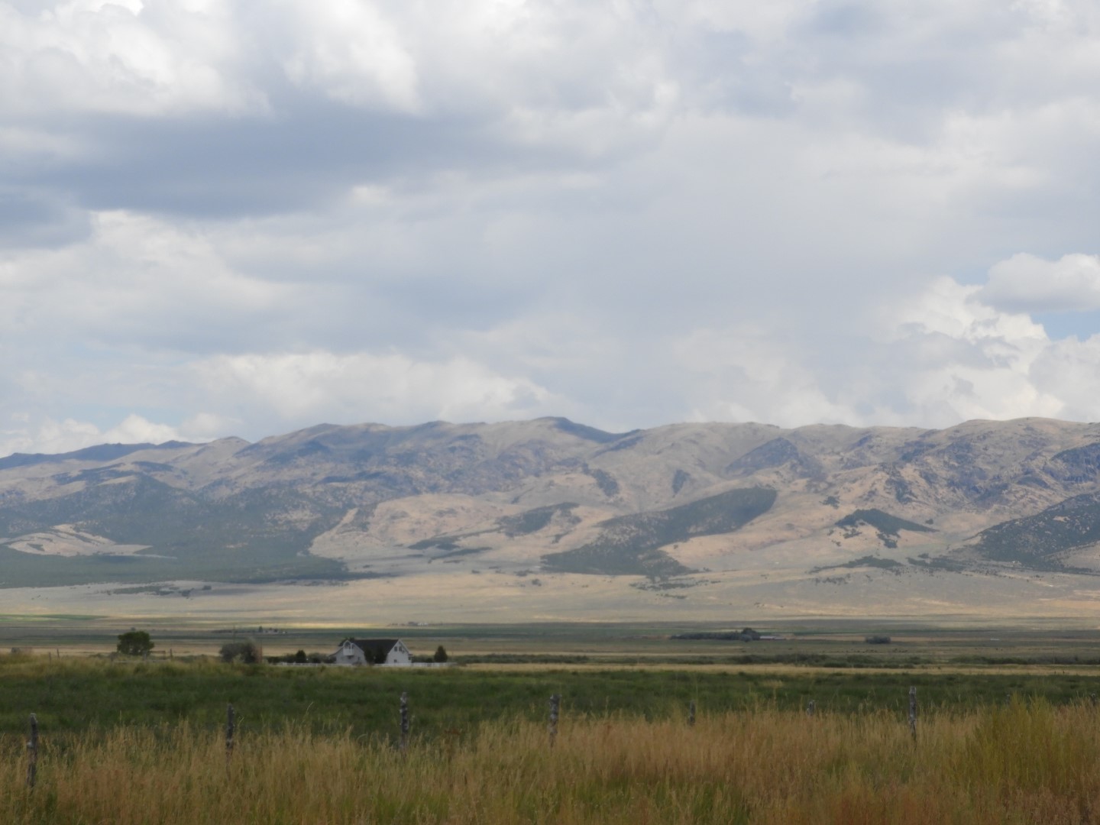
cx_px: 550
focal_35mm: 105
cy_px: 412
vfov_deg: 14.1
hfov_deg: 18.7
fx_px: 3337
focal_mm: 18.8
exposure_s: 1/800
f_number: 4.8
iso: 100
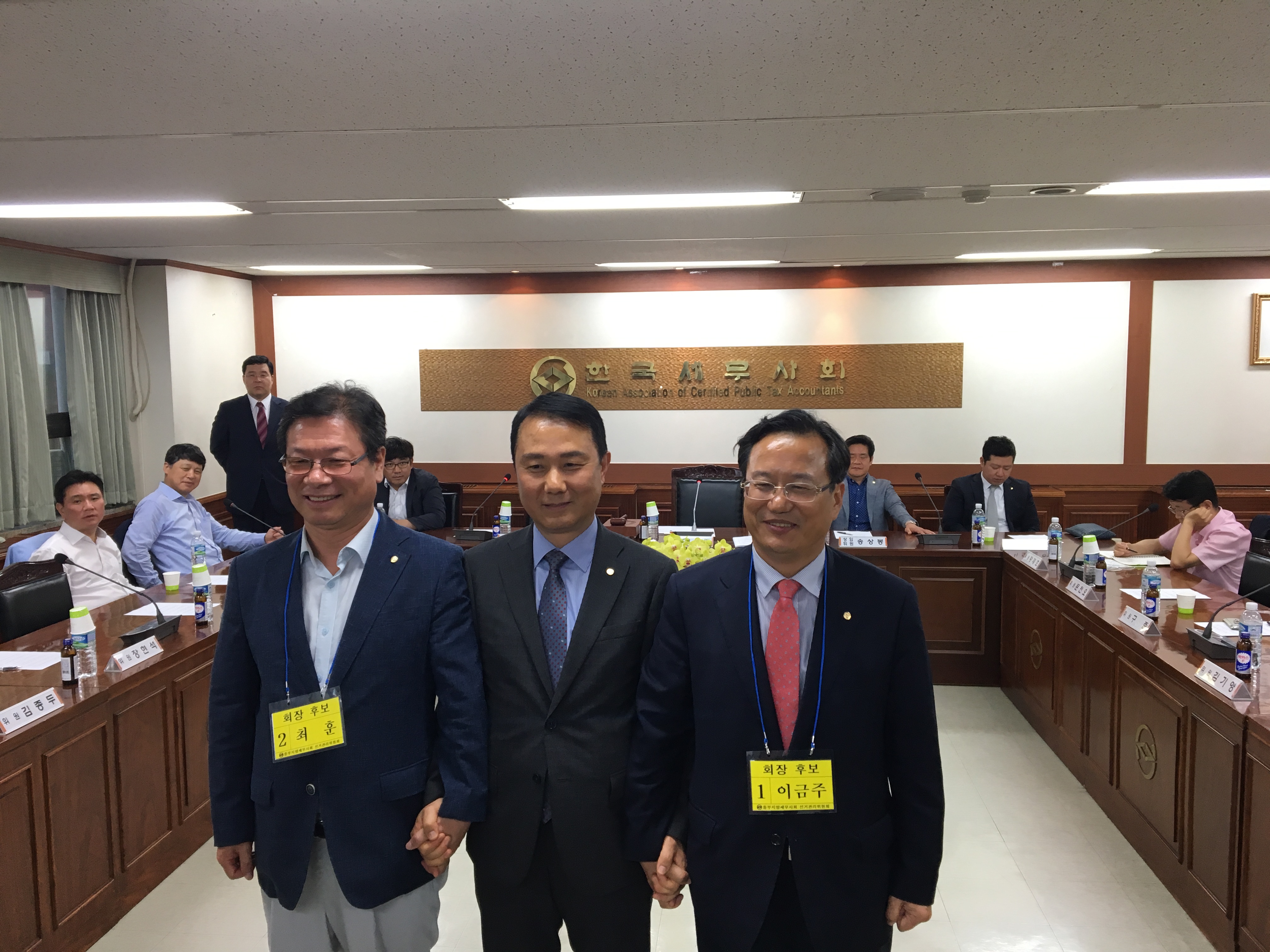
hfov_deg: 61.7
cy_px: 476
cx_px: 635
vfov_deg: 48.2
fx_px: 1064
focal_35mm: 29
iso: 64
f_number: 2.2
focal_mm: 4.15
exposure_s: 1/30
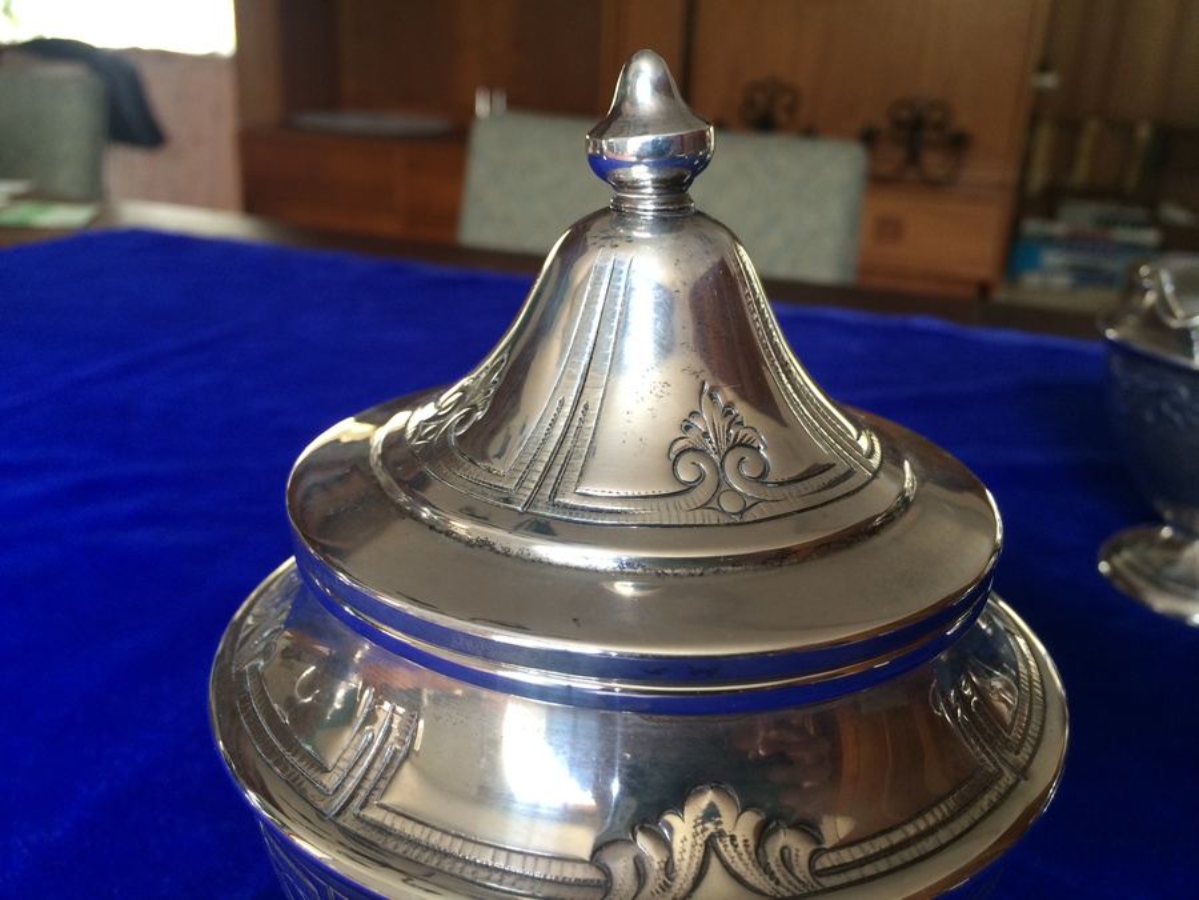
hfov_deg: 60.0
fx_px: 1039
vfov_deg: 46.8
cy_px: 450
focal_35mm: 30
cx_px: 600
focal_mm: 4.12
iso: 80
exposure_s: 1/30
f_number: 2.2
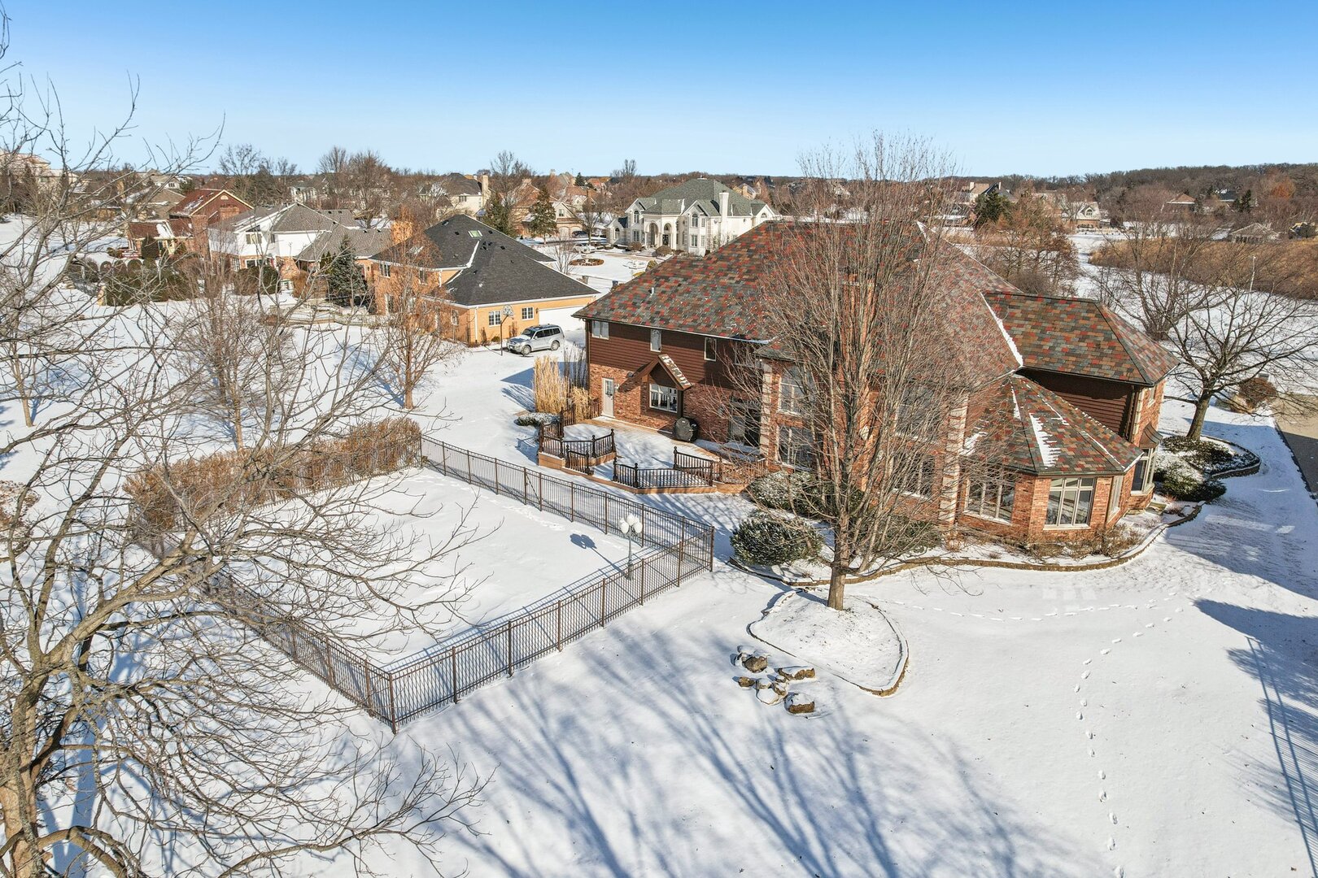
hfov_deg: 78.6
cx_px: 659
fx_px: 805
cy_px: 439
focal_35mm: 22
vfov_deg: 57.2
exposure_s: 1/4000
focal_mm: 8.4
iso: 110
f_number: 2.8
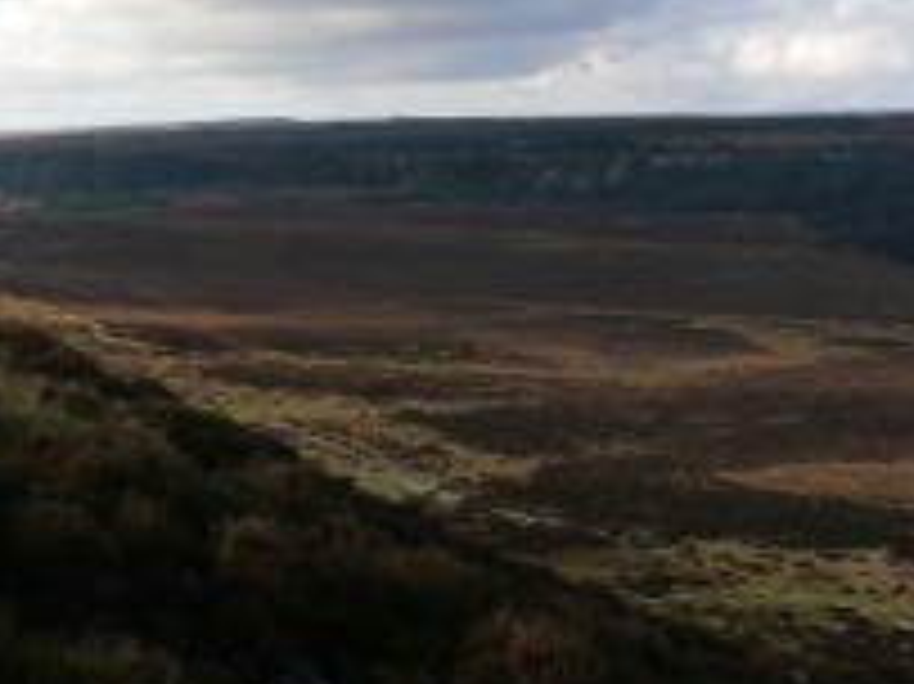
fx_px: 1794
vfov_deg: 21.5
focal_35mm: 68
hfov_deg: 28.6
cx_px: 455
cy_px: 252
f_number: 6.3
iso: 160
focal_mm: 16
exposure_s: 1/320
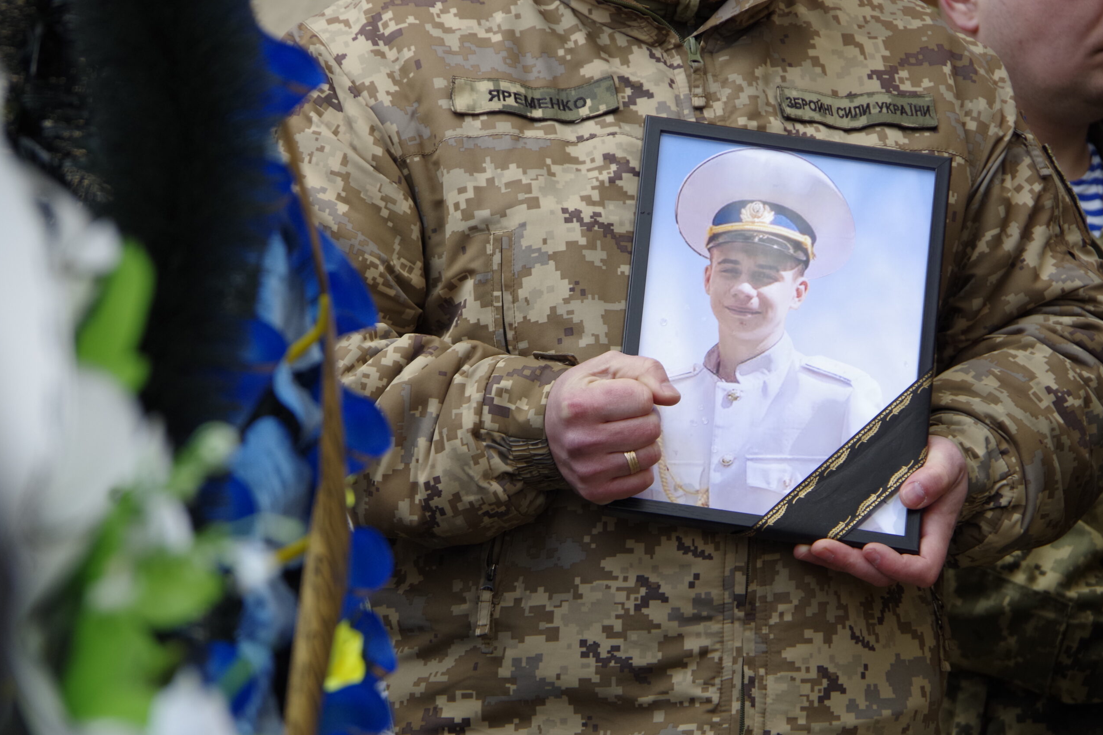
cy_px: 369
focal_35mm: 204
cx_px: 553
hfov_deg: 10.1
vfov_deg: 6.7
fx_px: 6250
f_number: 5.6
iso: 400
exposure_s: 1/125
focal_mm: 135
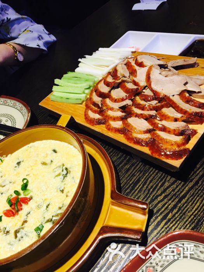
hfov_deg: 48.2
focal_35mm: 29
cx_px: 102
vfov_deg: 61.7
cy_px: 136
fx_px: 228
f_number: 2.2
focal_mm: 4.15
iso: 40
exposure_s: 1/33
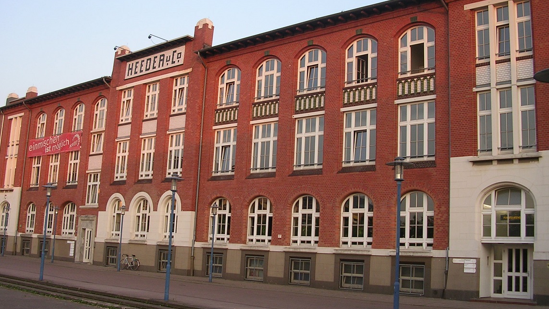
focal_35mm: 42
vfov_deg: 28.3
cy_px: 140
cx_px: 271
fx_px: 611
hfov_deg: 48.4
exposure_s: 1/113
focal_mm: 5.8
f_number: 2.8
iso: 50
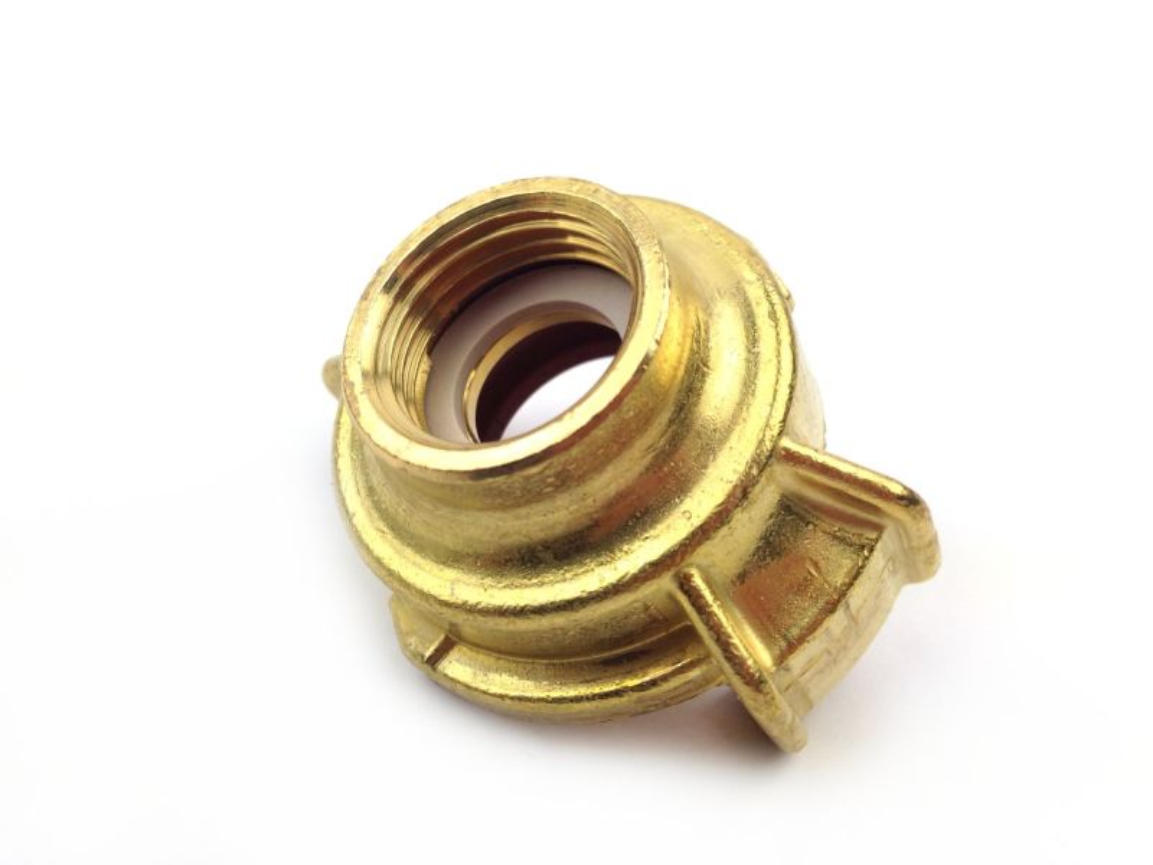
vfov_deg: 42.9
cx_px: 576
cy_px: 432
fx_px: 1099
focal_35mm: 33
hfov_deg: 55.4
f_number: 2.4
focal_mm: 4.12
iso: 50
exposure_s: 1/224
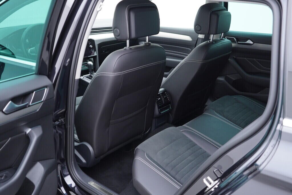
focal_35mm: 36
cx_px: 146
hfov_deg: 53.1
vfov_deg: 36.9
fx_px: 292
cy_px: 98
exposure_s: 1/40
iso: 320
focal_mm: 24
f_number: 2.8
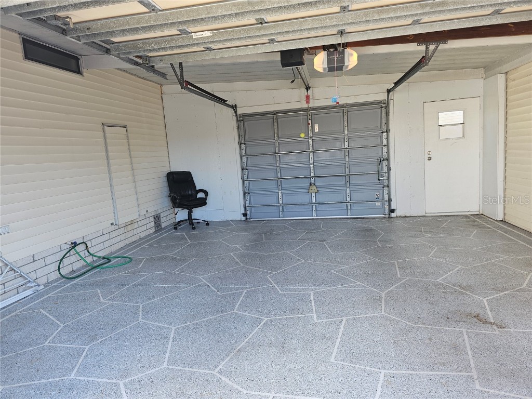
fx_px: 353
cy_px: 200
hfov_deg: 73.9
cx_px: 266
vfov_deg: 58.9
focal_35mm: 23
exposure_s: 1/120
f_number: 1.7
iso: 40
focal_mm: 6.3
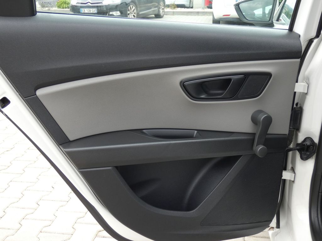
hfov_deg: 43.9
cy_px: 120
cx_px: 161
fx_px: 400
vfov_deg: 33.6
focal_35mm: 43
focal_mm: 7.8
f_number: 3.7
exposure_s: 1/80
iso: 100
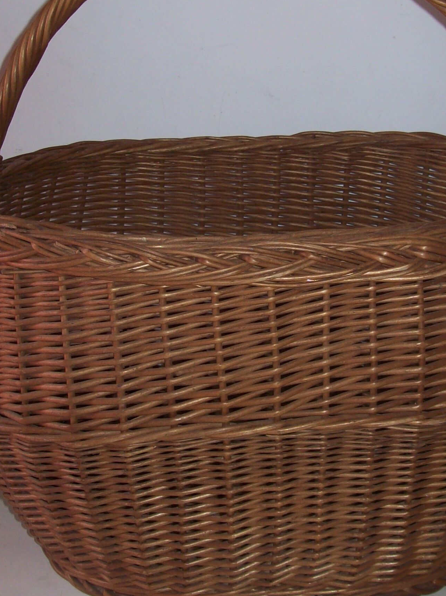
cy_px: 222
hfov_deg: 24.4
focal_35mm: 60
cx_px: 253
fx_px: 1032
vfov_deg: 32.0
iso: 80
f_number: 2.7
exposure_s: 1/64
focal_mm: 6
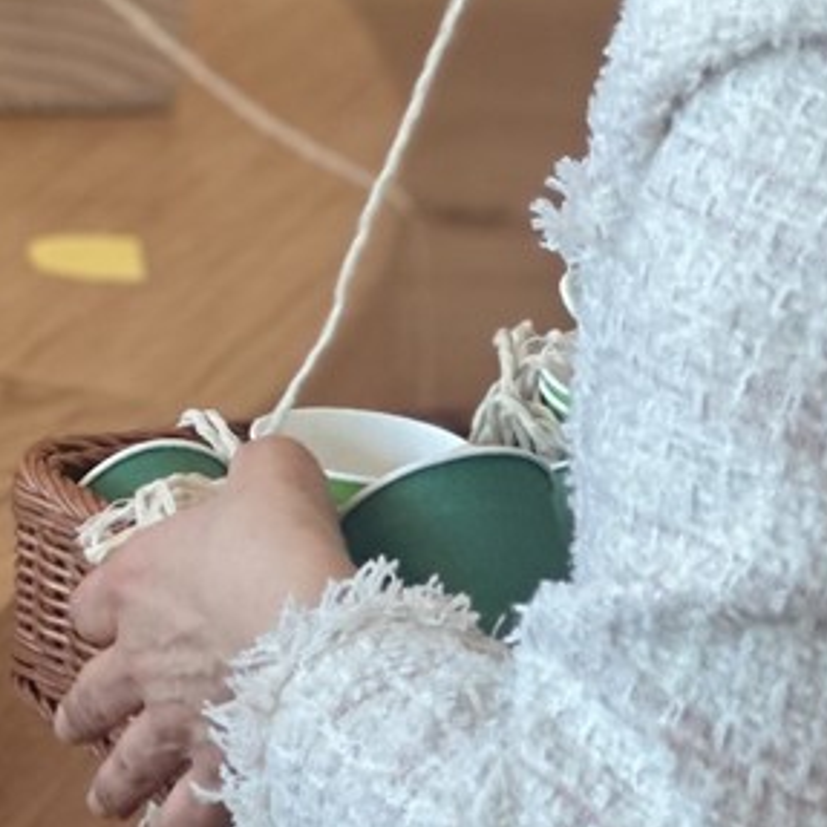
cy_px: -199
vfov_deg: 5.7
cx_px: -608
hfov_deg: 5.7
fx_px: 8217
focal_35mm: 304
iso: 200
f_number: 2.8
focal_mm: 9
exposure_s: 1/120
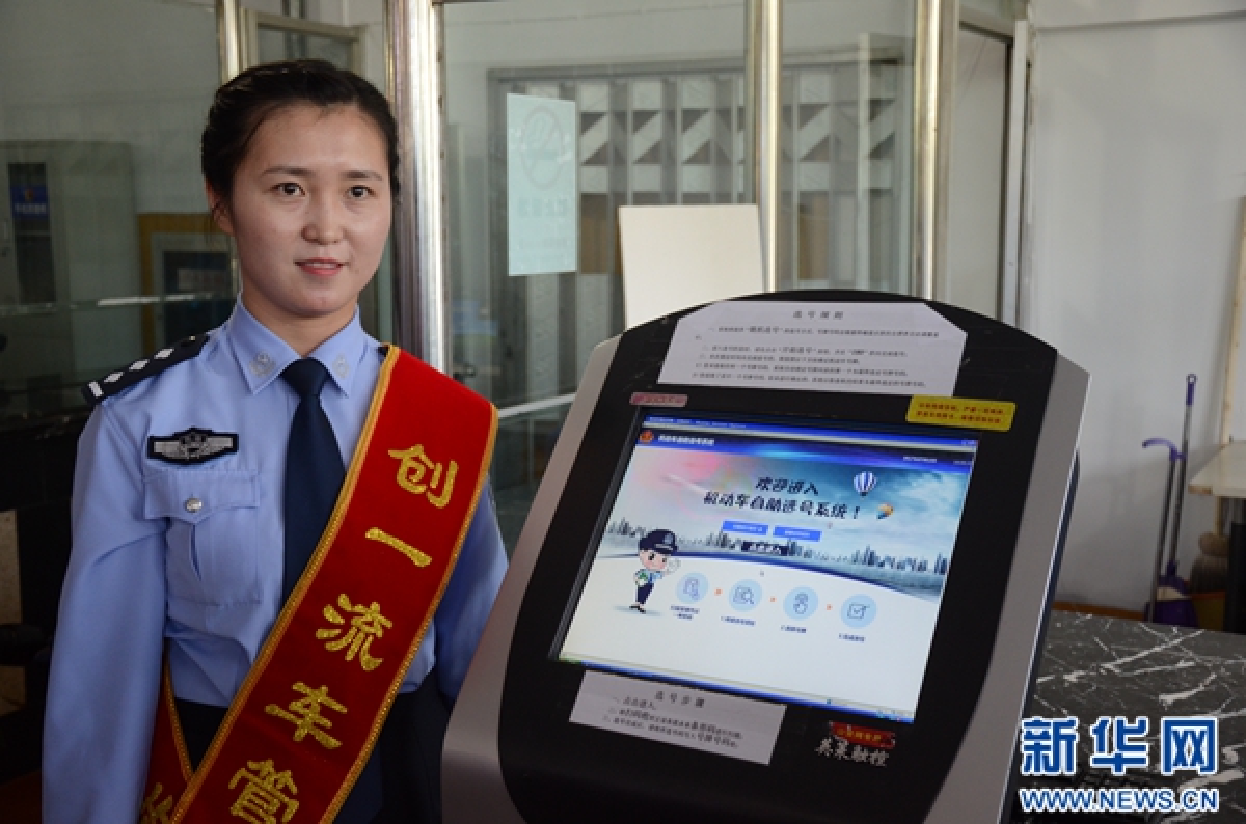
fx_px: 1450
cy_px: 412
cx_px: 623
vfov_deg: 31.7
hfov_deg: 46.5
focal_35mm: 42
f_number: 4
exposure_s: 1/60
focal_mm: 28
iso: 800
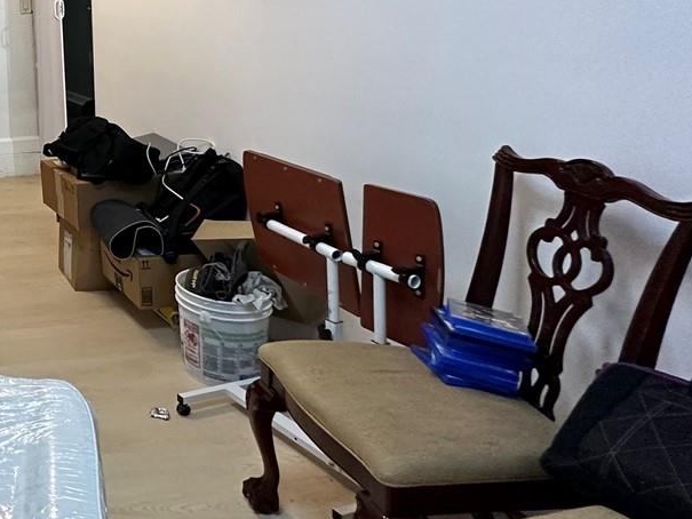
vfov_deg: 35.9
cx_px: -206
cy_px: 35
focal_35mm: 37
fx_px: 740
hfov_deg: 35.0
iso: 250
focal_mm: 2.22
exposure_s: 1/60
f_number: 2.2
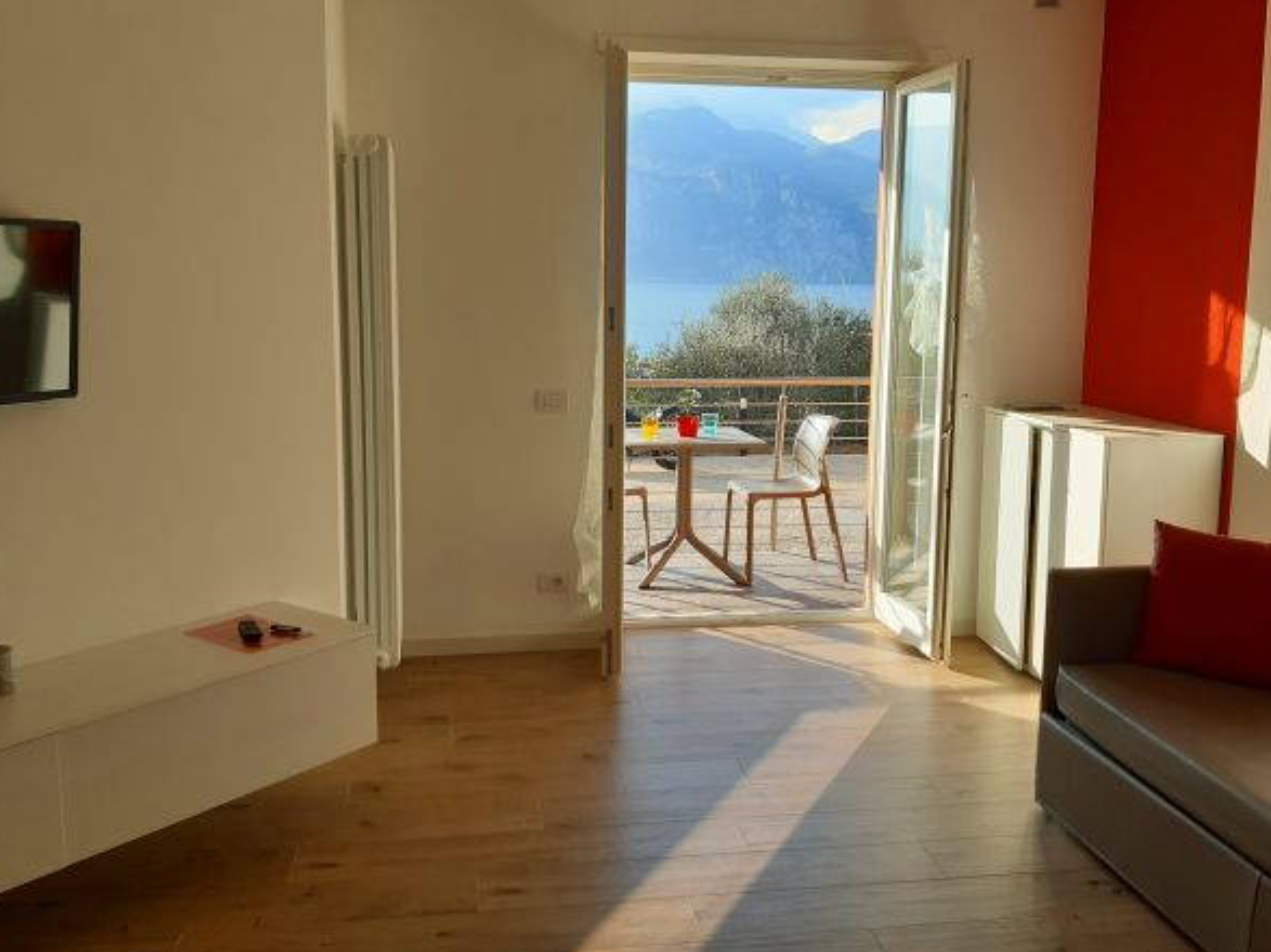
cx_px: 626
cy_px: 425
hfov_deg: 58.4
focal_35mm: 31
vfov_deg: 45.4
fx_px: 1138
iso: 40
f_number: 1.7
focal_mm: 3.92
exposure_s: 1/421
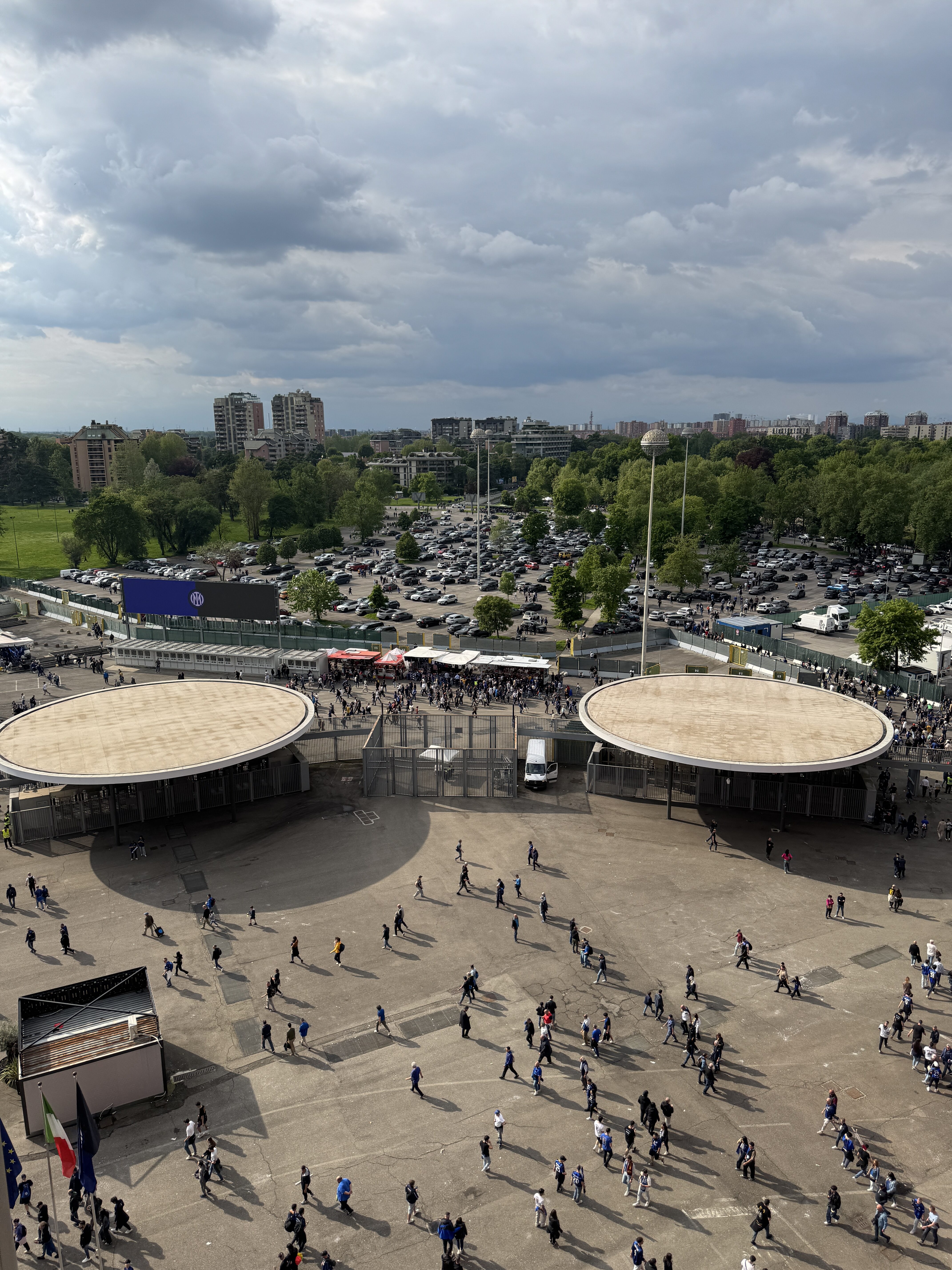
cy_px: 635
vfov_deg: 71.6
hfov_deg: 56.8
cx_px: 476
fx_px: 880
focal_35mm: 24
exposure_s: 1/4608
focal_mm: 6.76
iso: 80
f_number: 1.78
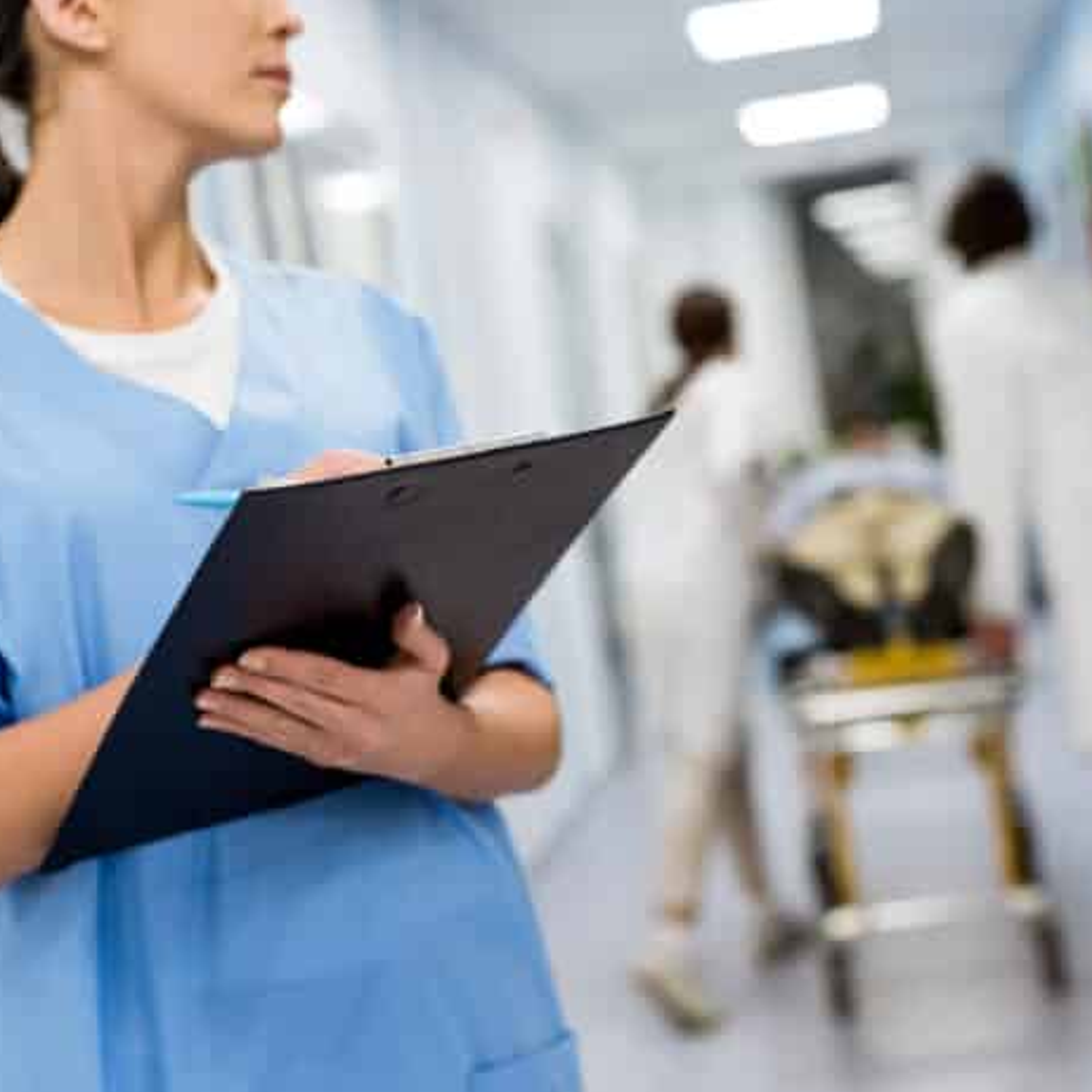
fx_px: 2284
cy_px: 545
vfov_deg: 26.9
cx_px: 541
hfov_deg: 26.9
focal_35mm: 64
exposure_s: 1/100
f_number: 3.2
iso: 400
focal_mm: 50
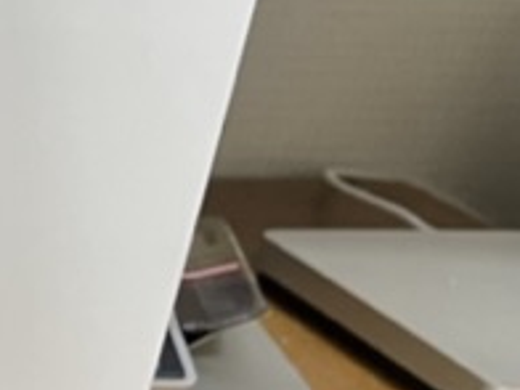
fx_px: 2043
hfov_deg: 11.3
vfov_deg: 10.5
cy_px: 609
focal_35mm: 136
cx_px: -836
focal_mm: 5.1
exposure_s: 1/60
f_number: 1.6
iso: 200
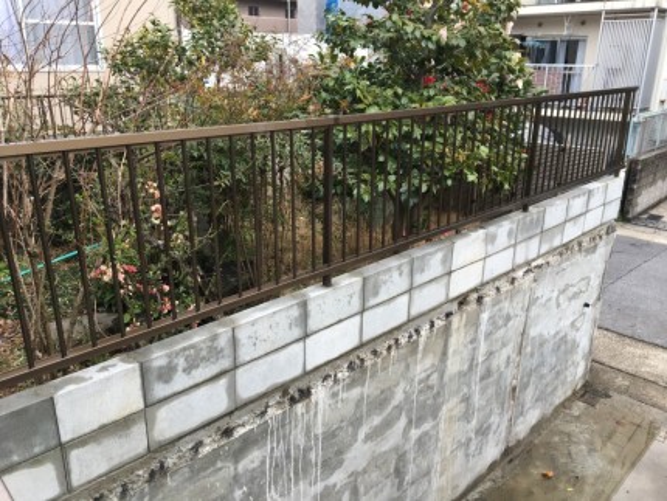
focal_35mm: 29
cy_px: 250
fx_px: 559
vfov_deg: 48.3
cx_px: 334
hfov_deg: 61.6
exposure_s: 1/120
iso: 25
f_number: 2.2
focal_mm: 4.15
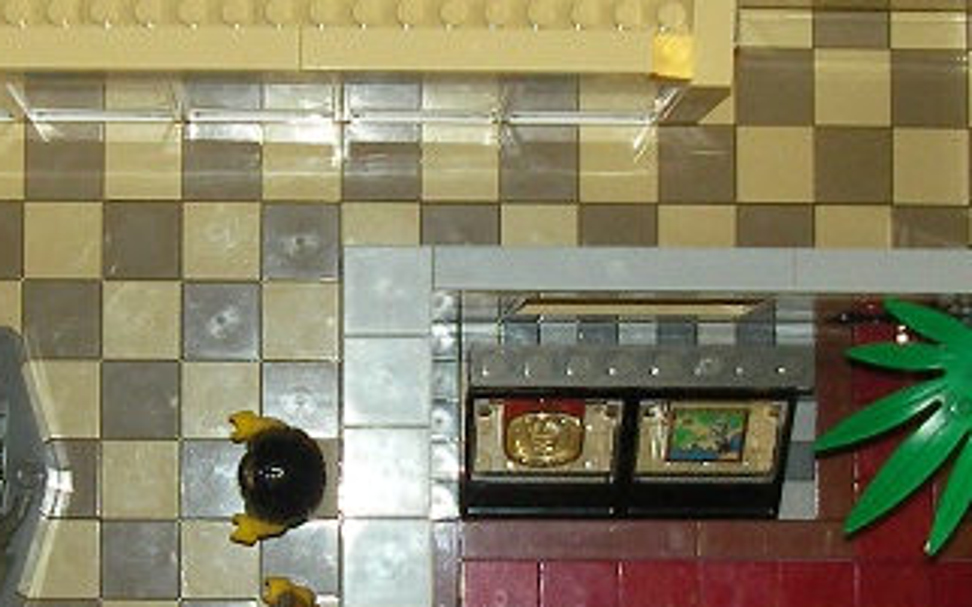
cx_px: 477
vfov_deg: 11.4
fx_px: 3045
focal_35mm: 115
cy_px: 390
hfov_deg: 18.1
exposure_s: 1/30
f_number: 3.3
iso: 100
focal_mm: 6.3
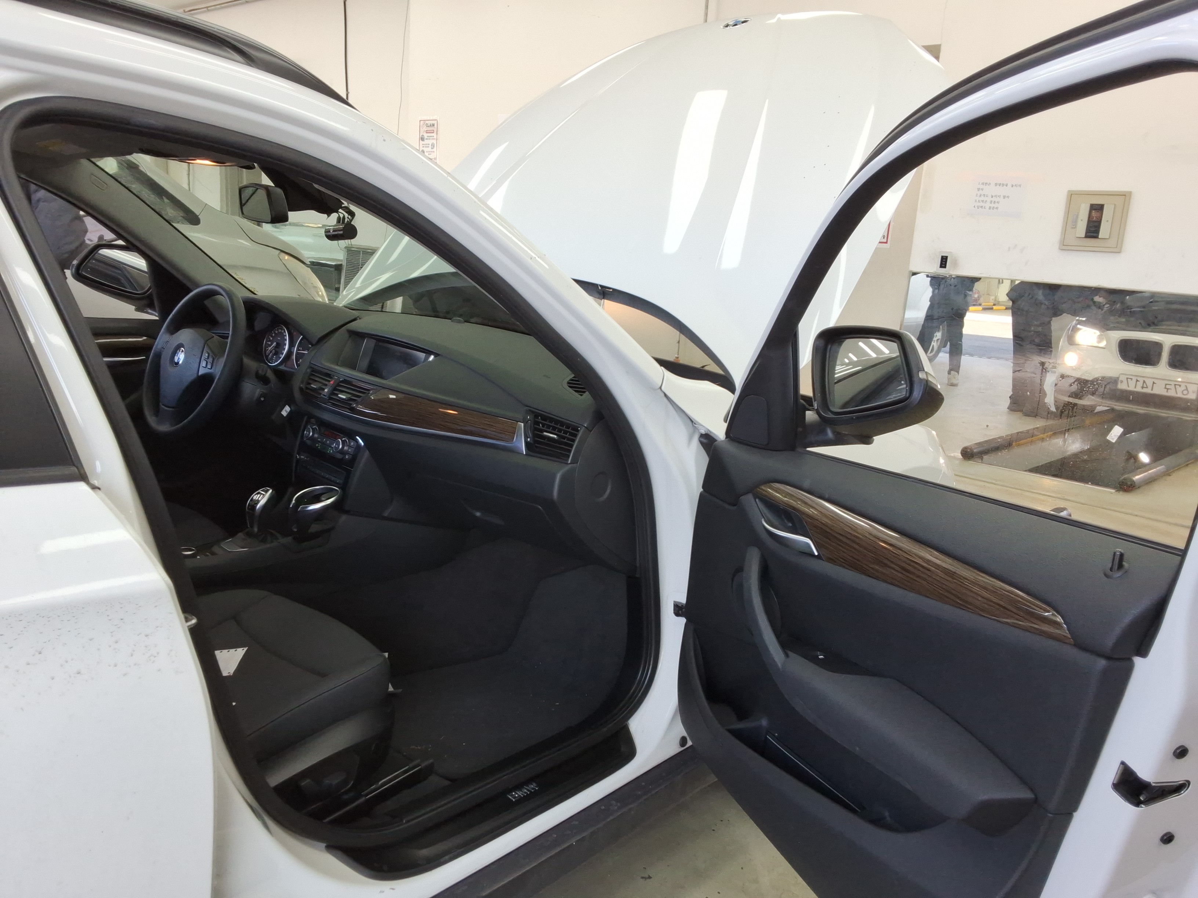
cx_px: 599
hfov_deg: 63.4
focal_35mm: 28
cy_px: 449
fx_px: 969
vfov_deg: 49.7
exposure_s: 1/120
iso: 44
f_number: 1.9
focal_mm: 2.91
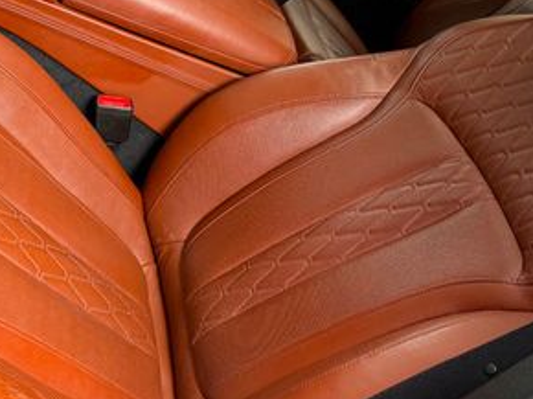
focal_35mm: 53
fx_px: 815
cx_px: 283
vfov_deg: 27.4
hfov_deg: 36.2
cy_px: 167
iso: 160
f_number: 1.78
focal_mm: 6.76
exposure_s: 1/144
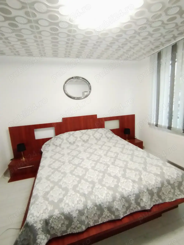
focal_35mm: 17
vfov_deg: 91.0
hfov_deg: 74.7
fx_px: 120
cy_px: 122
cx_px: 92
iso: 257
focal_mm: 1.45
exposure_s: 1/33.3
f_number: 2.2
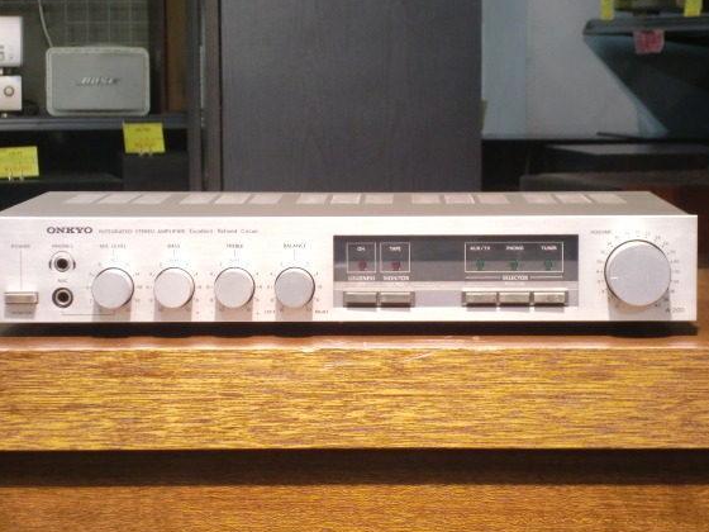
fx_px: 2622
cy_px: 280
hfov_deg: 15.4
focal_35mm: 128
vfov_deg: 11.6
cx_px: 343
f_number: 5.8
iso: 400
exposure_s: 1/25
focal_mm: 19.6
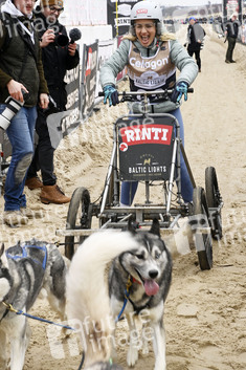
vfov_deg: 18.4
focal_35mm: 111
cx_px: 131
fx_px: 1139
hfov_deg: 12.3
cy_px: 177
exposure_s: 1/200
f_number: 14
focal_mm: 98
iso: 1000
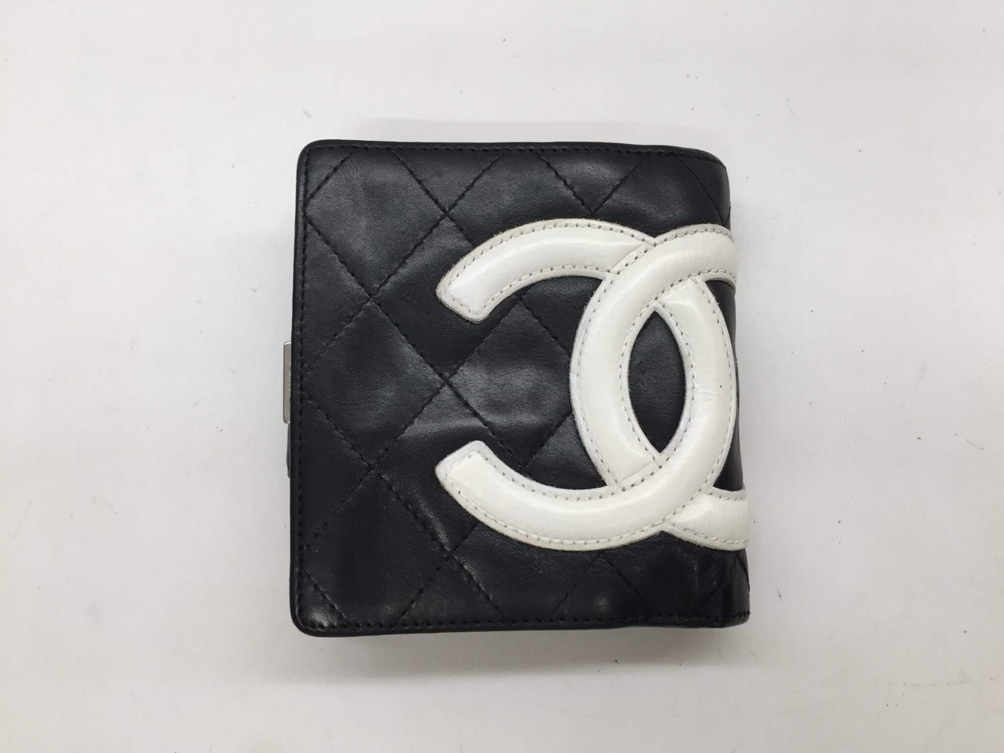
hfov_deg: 61.7
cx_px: 502
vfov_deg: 48.2
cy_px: 376
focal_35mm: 29
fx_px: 841
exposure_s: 1/33
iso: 32
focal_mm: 4.15
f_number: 2.2
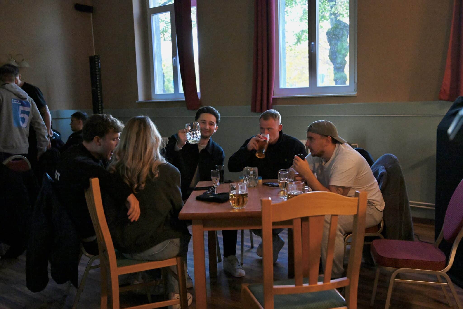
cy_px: 154
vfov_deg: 37.8
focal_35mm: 35
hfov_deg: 54.4
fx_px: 450
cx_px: 232
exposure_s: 1/640
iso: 8000
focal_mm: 35
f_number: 2.8
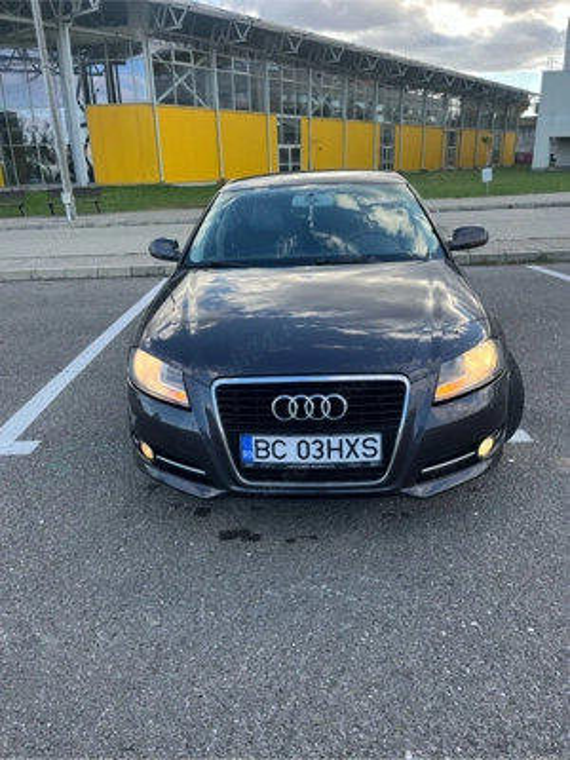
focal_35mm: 26
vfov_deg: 67.3
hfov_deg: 53.1
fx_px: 571
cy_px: 380
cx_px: 285
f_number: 1.6
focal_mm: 5.1
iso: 50
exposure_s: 1/602
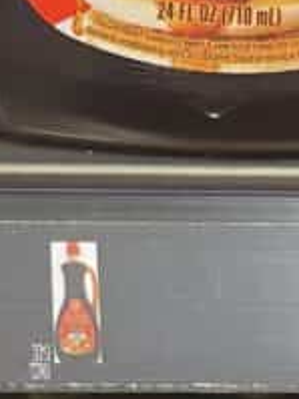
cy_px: -118
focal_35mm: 134
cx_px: -84
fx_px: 1545
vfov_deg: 14.1
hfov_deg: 10.8
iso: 125
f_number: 1.6
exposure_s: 1/60
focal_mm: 4.2
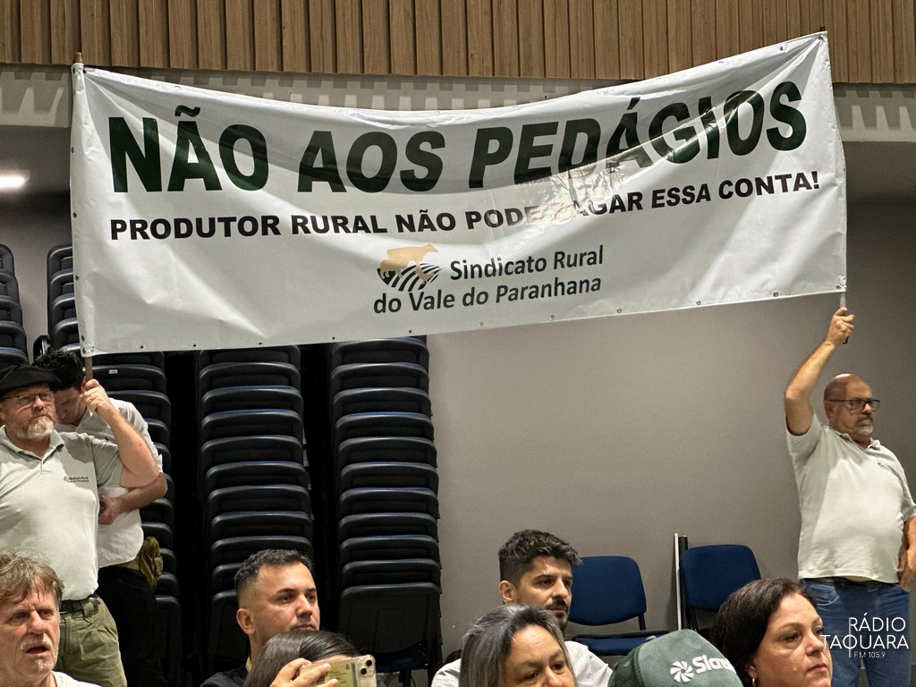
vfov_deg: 19.1
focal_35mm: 77
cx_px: 458
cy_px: 344
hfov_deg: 25.3
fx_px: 2038
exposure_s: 1/40
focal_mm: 9
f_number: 2.8
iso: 400
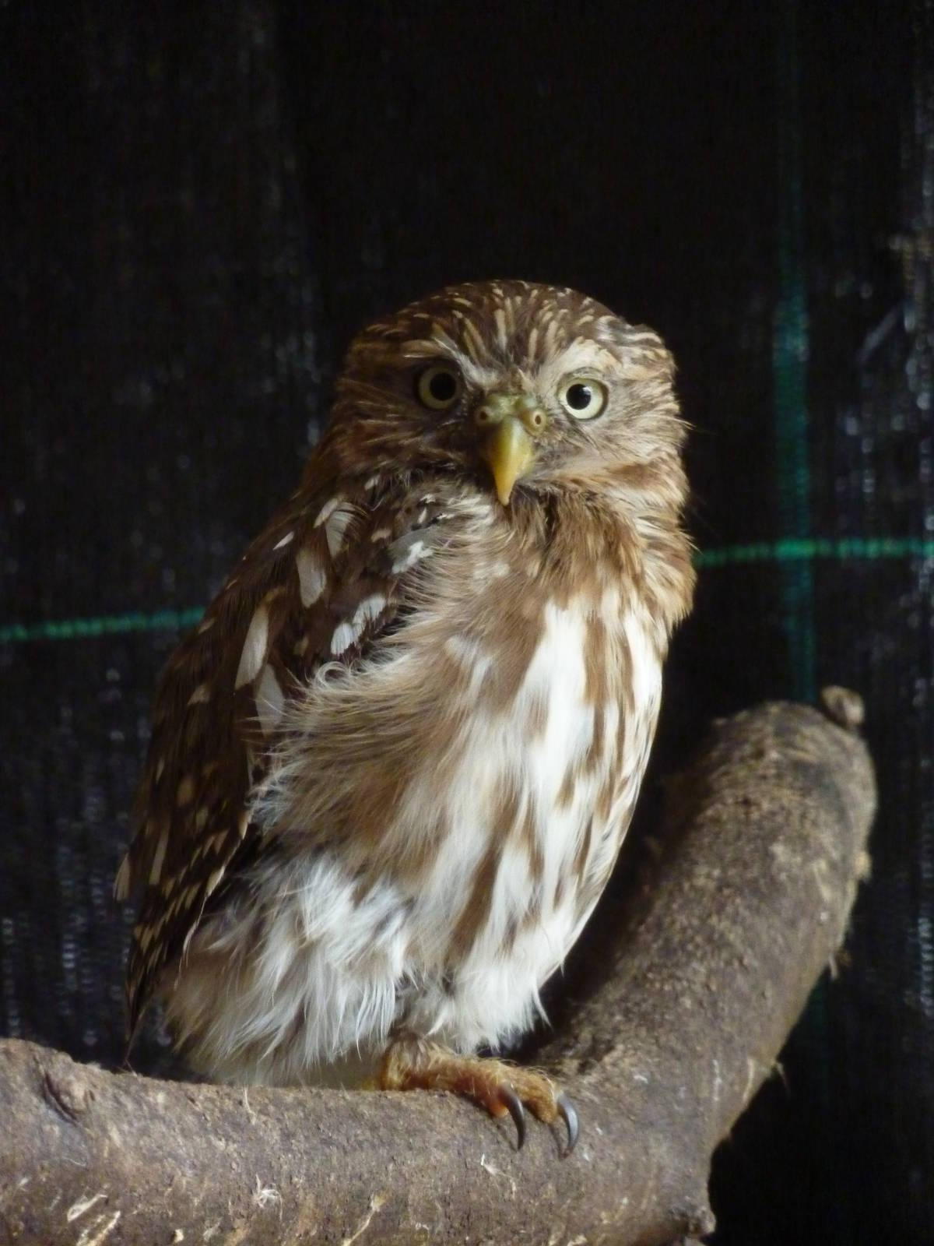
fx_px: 10001
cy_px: 623
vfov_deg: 7.1
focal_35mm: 278
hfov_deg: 5.3
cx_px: 467
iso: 800
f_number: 4.8
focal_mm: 45.7
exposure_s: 1/200
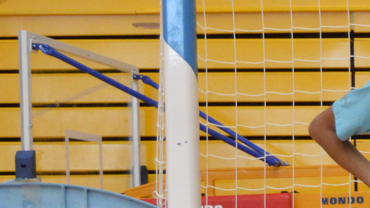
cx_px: 673
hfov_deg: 12.6
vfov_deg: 7.7
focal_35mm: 155
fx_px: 1523
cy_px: 292
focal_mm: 23
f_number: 3.8
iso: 3200
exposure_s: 1/500
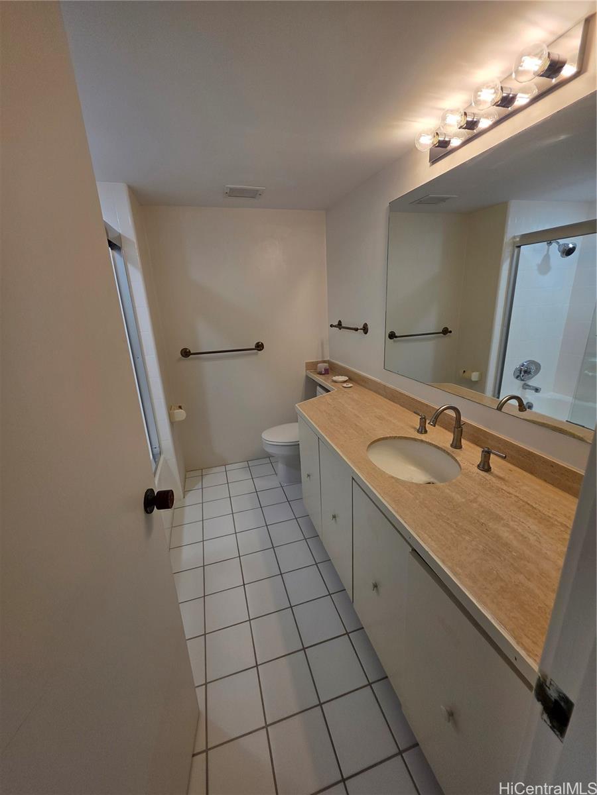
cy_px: 398
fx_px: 299
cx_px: 298
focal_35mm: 13
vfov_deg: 106.2
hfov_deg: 89.9
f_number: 1.9
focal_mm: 2.2
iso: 50
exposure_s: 1/120
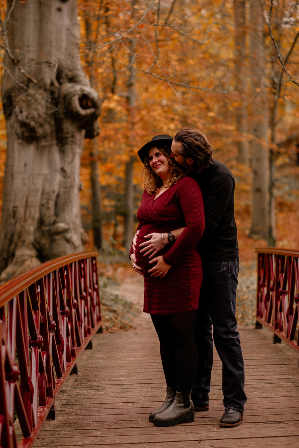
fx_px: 1058
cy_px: 224
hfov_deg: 16.1
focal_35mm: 85
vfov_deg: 23.9
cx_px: 150
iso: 1000
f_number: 2.2
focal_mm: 85
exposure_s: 1/1000
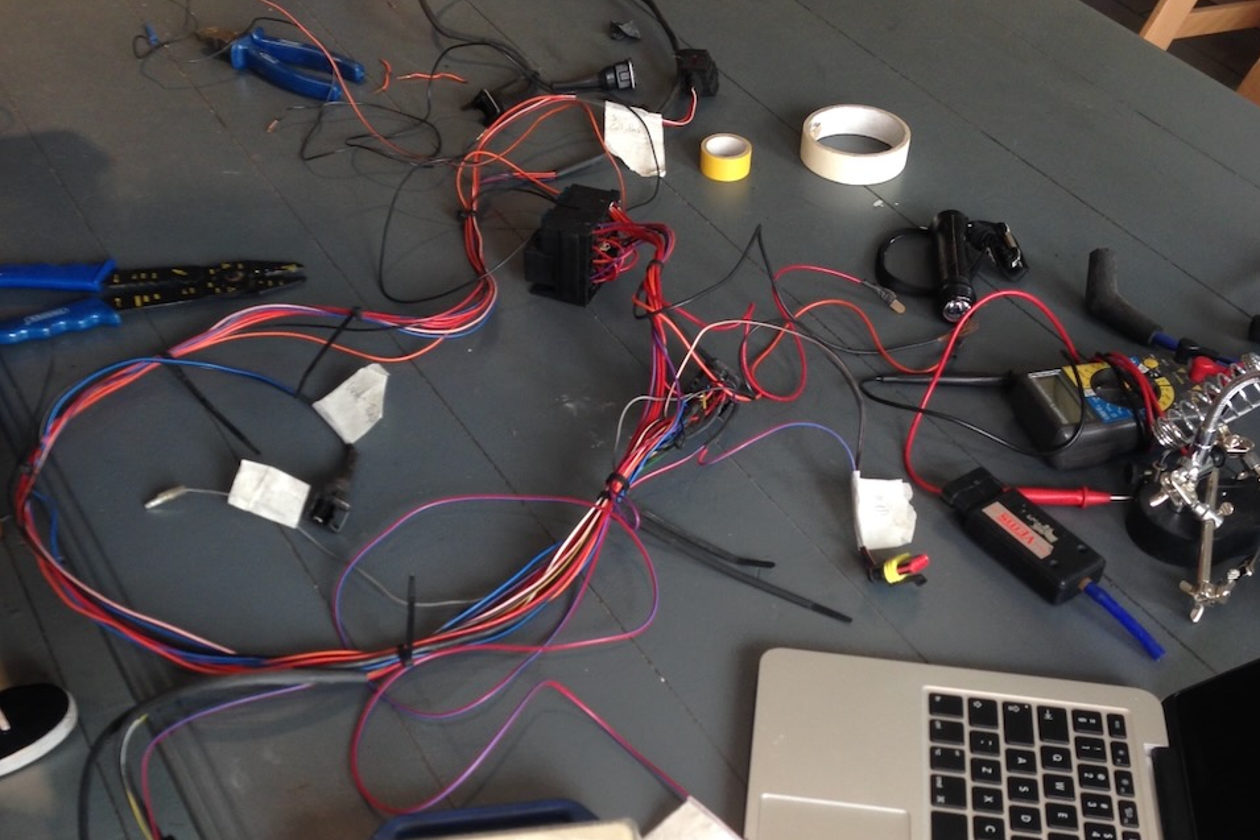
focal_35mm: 46
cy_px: 597
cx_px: 632
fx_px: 1610
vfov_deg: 28.9
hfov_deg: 42.7
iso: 50
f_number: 2.4
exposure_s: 1/20
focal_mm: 4.12
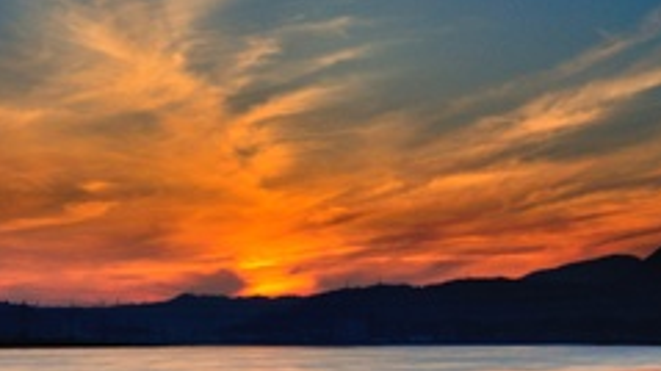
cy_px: 307
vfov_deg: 13.8
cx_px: 230
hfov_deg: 24.4
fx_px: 1524
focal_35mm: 87
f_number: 25
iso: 200
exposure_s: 4.7
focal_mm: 22
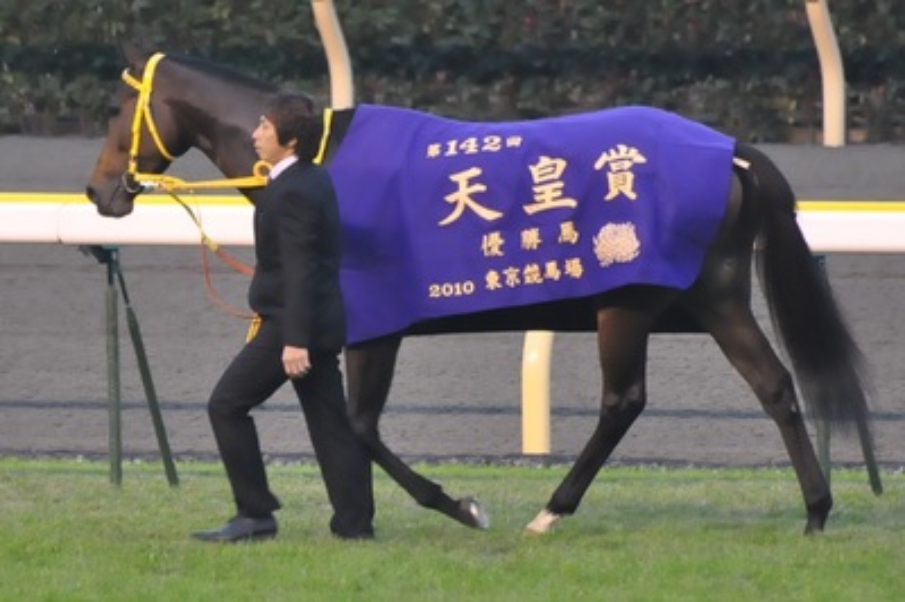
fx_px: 11303
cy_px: 301
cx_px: 452
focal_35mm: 450
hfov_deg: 4.6
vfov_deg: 3.0
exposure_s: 1/250
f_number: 5.6
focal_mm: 300
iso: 3200
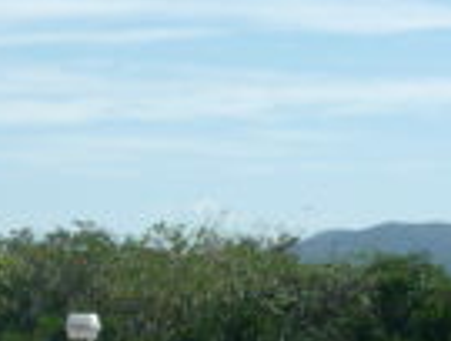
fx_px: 2038
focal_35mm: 156
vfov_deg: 9.2
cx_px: -180
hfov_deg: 12.2
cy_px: 558
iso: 100
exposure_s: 1/200
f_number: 8
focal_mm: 5.5
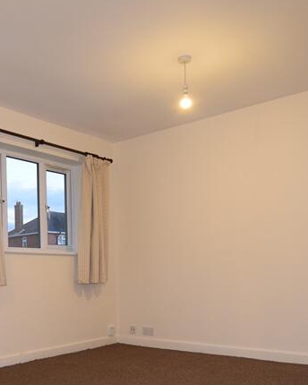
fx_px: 439
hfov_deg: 37.7
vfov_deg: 46.3
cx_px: 78
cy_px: 269
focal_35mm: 39
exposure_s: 1/60
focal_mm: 11.5
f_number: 4
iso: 800
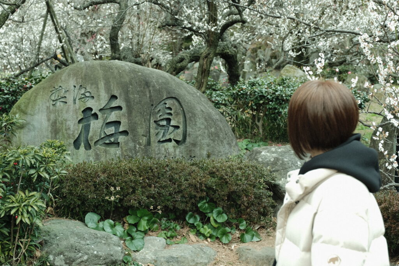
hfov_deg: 28.4
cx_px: 200
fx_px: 787
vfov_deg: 19.2
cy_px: 133
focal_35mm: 71
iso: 100
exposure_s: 1/7.5
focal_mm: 47
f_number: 5.6
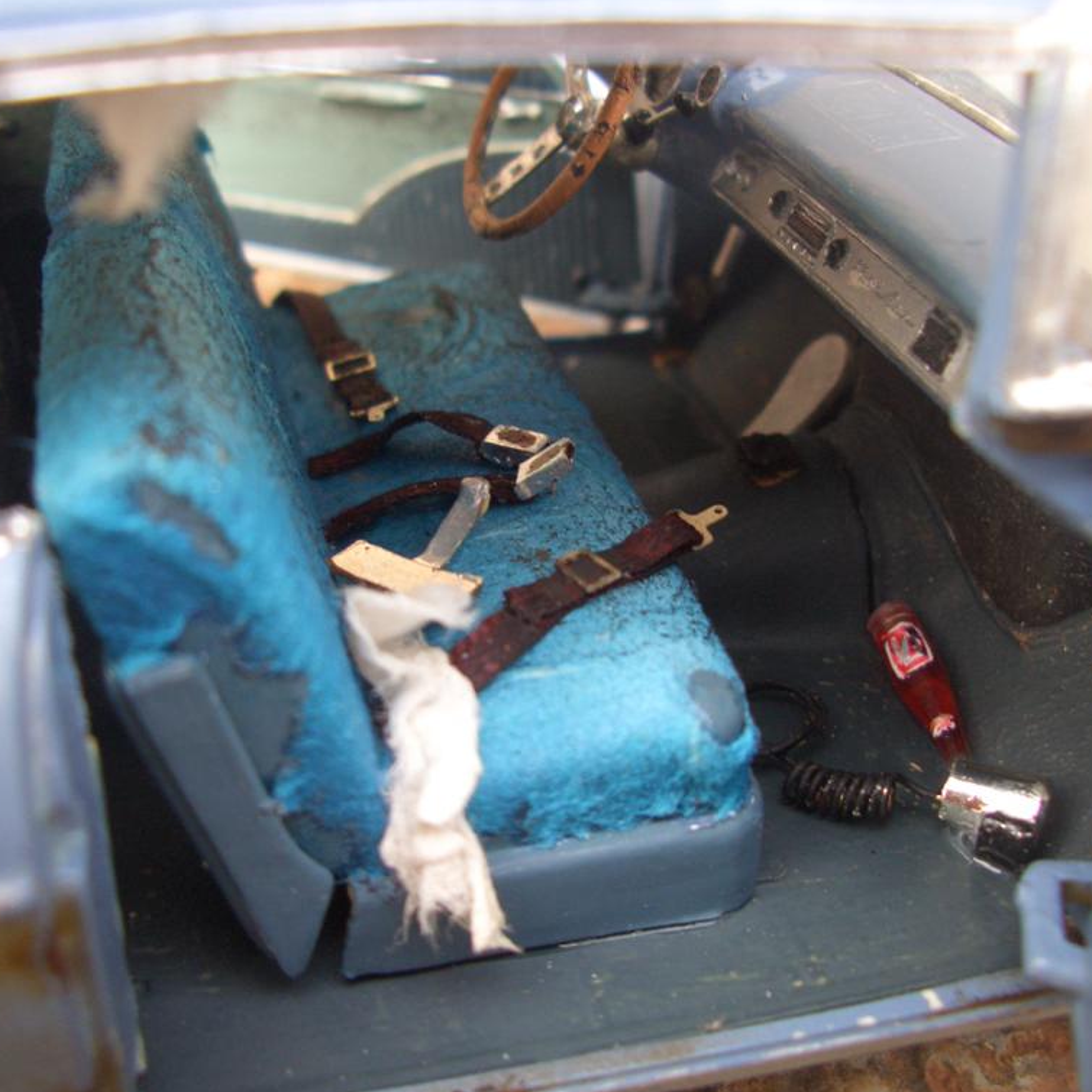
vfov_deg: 40.0
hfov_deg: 40.0
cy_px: 540
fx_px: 1499
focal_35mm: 42
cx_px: 487
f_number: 2.6
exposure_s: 1/30
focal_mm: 5.8
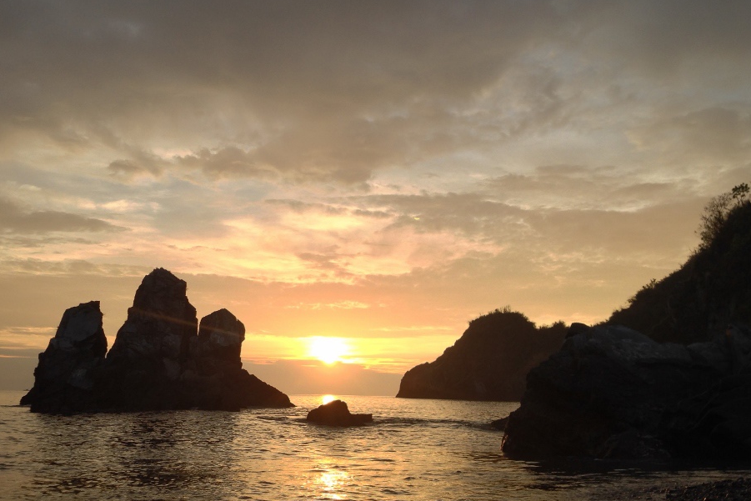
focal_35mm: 39
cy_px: 276
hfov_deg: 49.5
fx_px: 814
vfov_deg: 34.2
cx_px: 358
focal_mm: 4.12
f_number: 2.4
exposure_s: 1/357
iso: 50
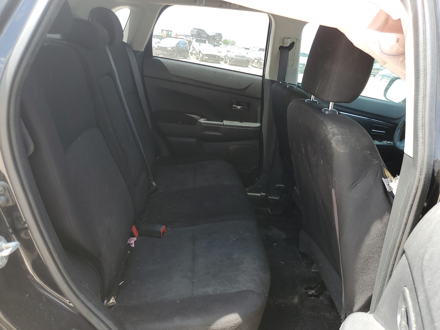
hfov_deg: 67.3
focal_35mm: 26
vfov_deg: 53.1
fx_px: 330
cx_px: 220
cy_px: 165
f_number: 1.5
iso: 50
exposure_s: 1/227
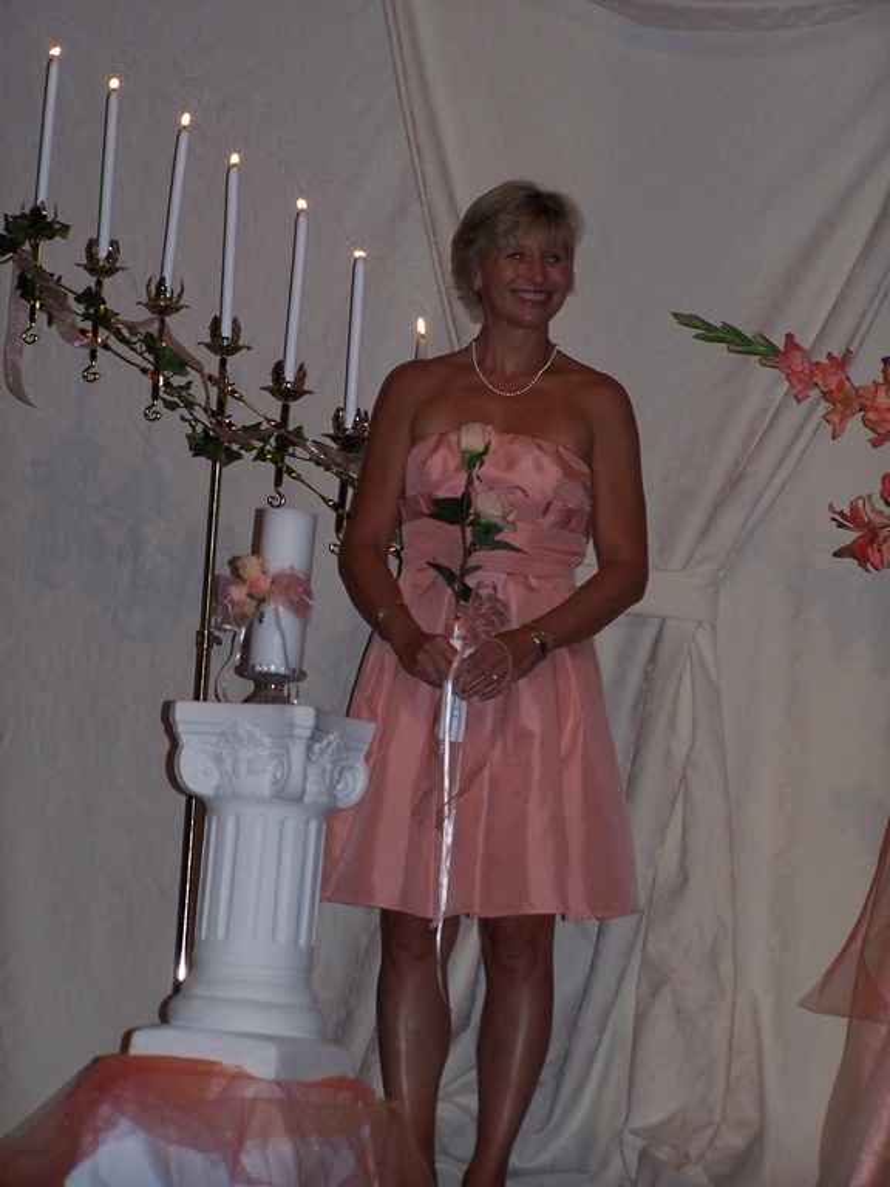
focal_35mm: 139
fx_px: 4765
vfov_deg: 14.2
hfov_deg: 10.7
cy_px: 594
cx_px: 445
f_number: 3.2
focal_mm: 23.1
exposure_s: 1/90
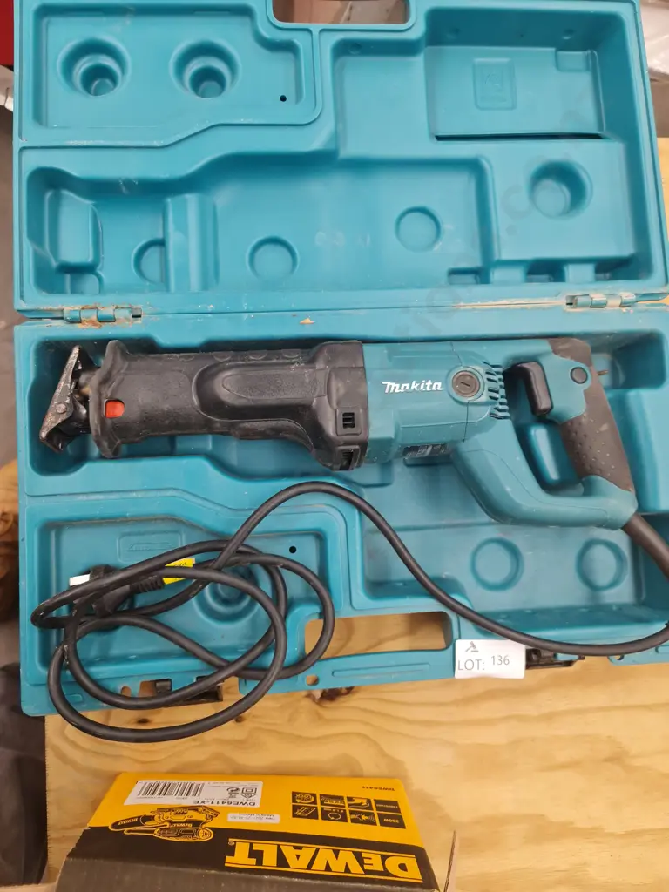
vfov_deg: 69.4
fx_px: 644
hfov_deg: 54.9
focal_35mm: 25
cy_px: 446
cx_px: 334
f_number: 1.8
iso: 160
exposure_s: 1/100
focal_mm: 7
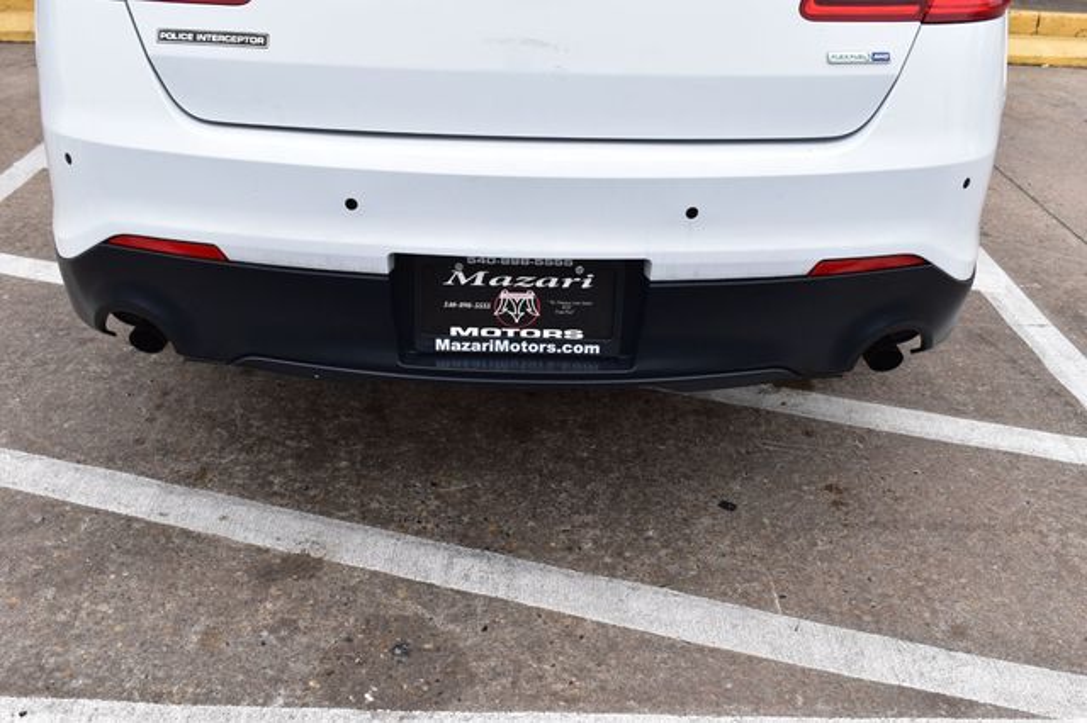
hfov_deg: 51.3
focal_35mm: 38
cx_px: 544
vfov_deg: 35.5
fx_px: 1132
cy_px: 362
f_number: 10
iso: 400
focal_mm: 25
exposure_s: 1/200
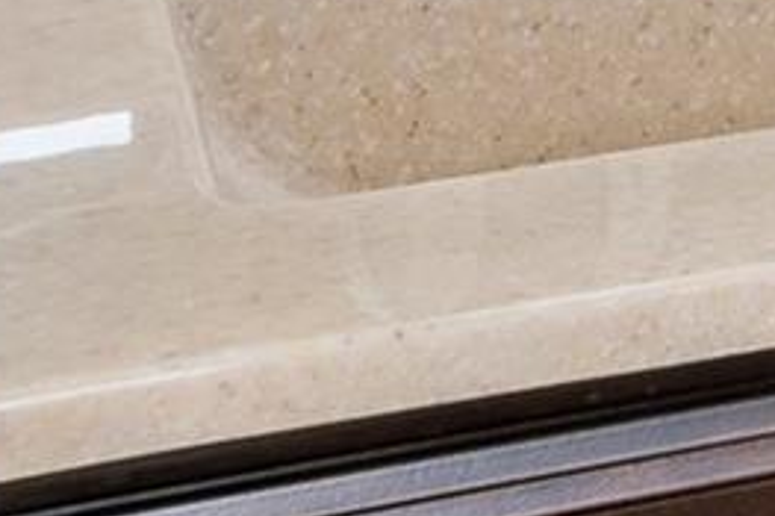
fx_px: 4023
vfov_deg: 6.6
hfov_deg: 9.4
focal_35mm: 187
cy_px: -1098
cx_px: 2080
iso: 250
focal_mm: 24
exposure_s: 1/5
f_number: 11
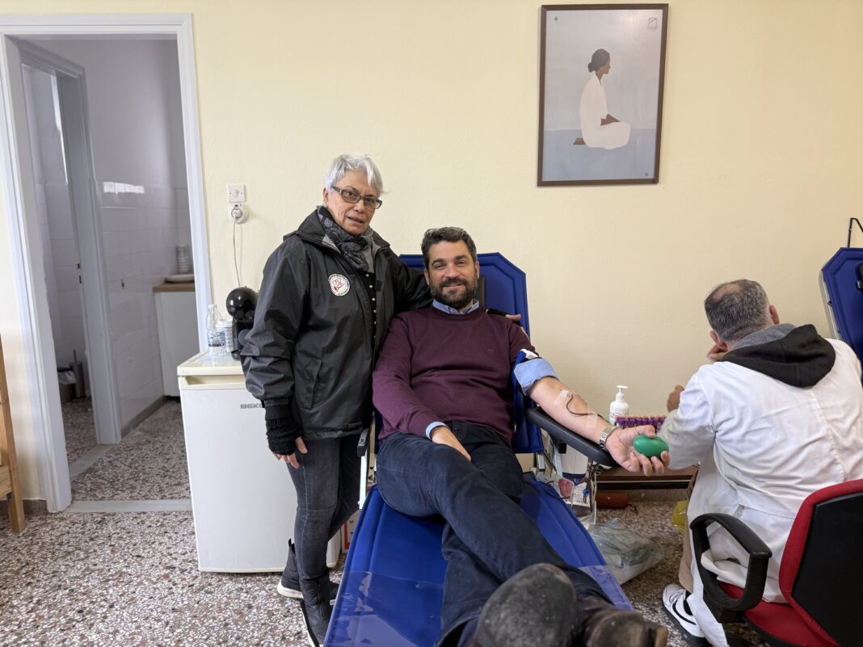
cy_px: 324
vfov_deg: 56.8
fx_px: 598
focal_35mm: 24
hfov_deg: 71.6
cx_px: 432
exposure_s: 1/100
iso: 200
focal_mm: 6.76
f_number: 1.78
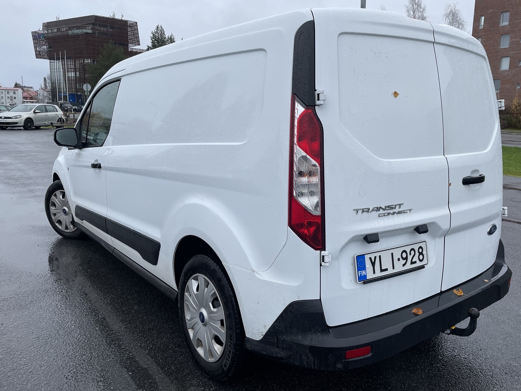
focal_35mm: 29
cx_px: 289
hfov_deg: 61.5
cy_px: 190
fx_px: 436
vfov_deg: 48.2
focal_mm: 4.2
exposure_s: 1/796
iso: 32
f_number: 1.6
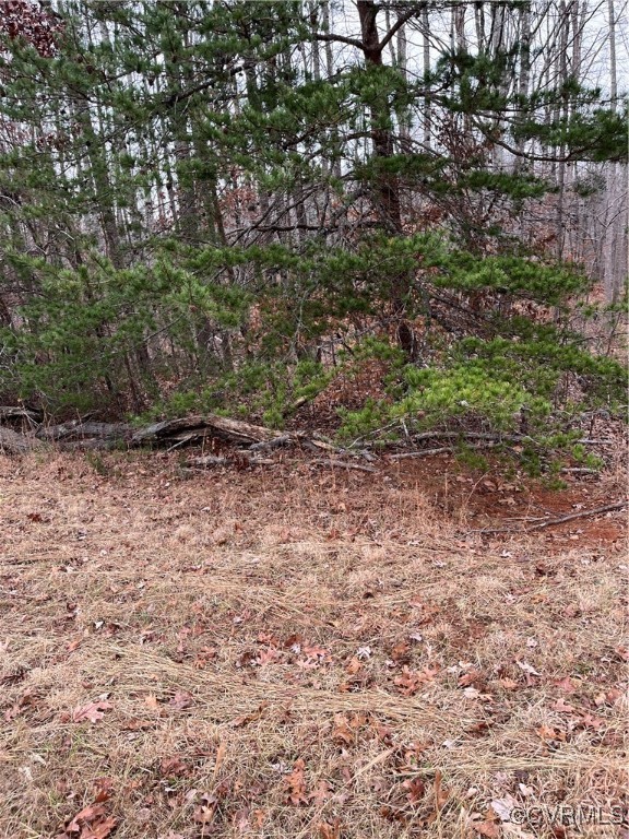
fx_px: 630
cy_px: 420
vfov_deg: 67.3
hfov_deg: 53.1
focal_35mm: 26
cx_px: 314
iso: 40
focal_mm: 5.1
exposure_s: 1/158
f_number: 1.6
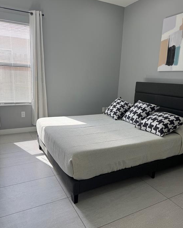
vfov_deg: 66.0
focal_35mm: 26
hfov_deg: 54.9
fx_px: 176
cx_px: 94
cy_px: 118
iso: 50
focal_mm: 6.76
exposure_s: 1/126
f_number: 1.78
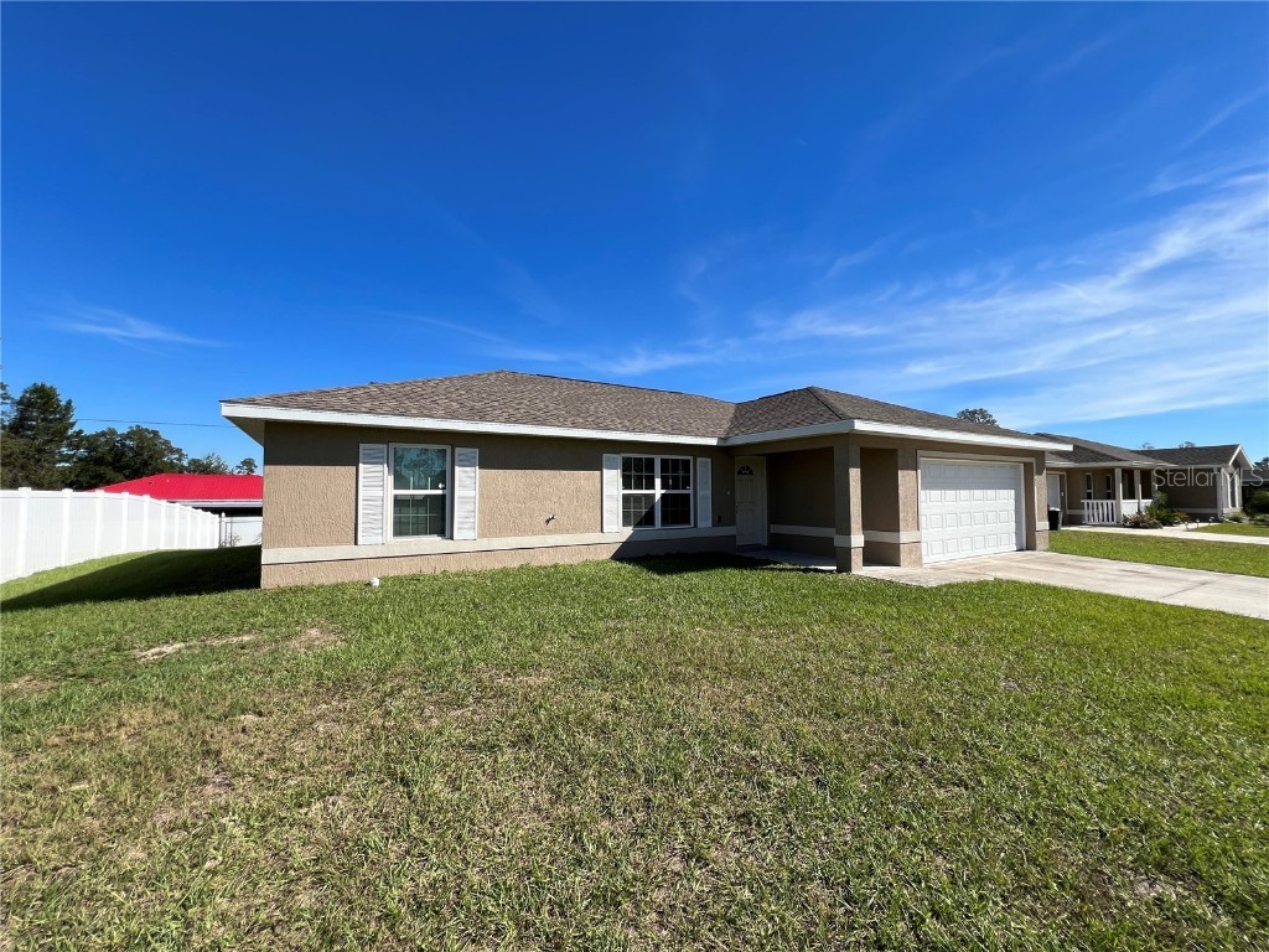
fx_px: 477
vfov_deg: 89.9
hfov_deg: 106.2
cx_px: 634
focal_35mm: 13
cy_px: 476
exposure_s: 1/1647
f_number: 1.8
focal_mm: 1.57
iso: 32
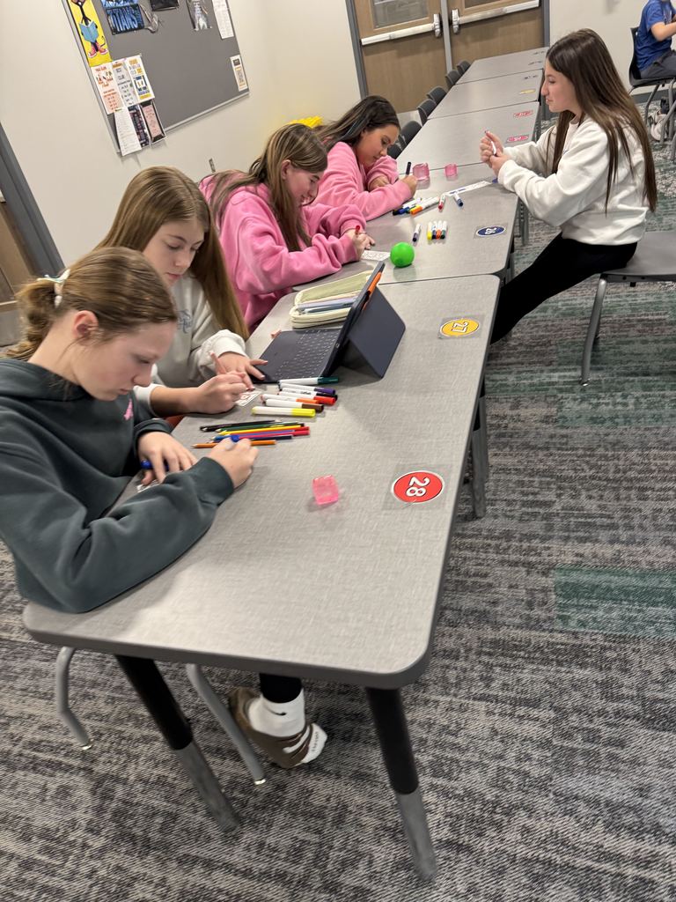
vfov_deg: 71.6
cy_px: 451
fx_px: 625
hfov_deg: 56.8
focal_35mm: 24
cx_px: 338
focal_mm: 6.76
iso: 200
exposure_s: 1/60
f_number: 1.78
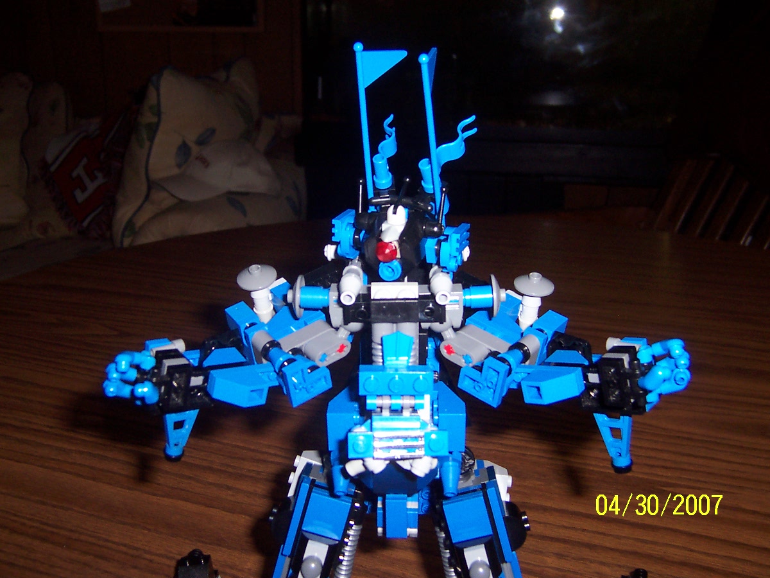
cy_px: 289
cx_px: 385
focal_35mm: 36
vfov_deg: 39.7
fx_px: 801
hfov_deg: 51.4
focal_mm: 5.6
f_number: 2.8
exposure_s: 1/60
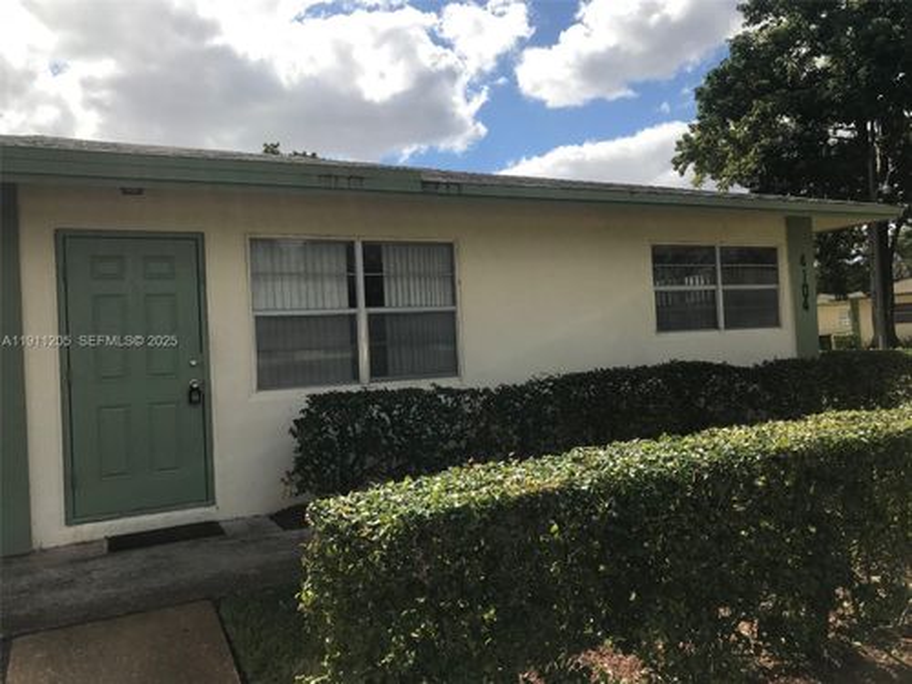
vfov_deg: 49.7
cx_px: 456
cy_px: 342
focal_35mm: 28
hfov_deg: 63.4
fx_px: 738
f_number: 1.8
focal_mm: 3.99
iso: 20
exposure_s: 1/3300
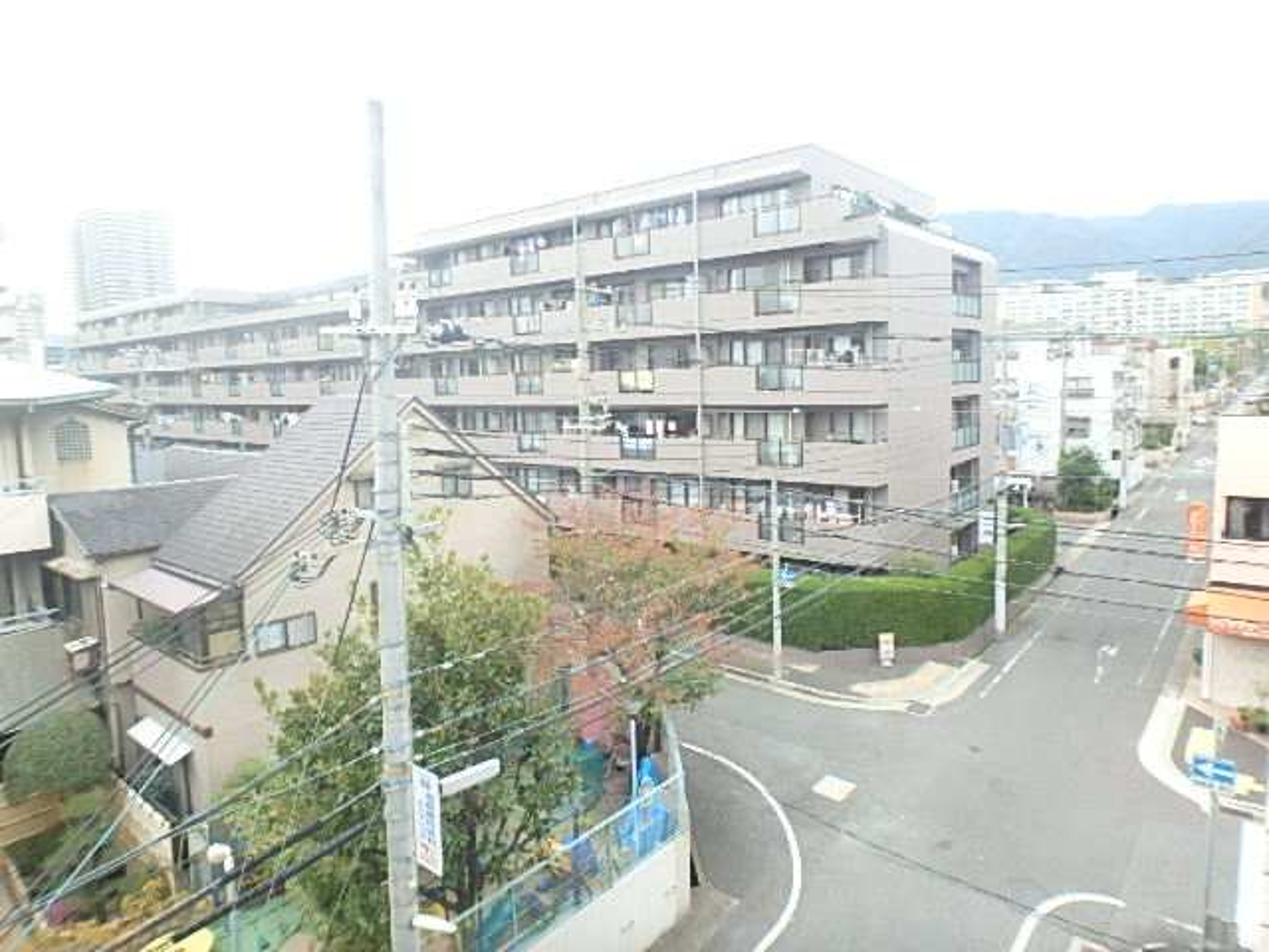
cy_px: 476
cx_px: 634
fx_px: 770
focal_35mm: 21
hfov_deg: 79.0
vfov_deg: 63.4
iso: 125
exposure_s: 1/100
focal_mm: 3.7
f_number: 3.5
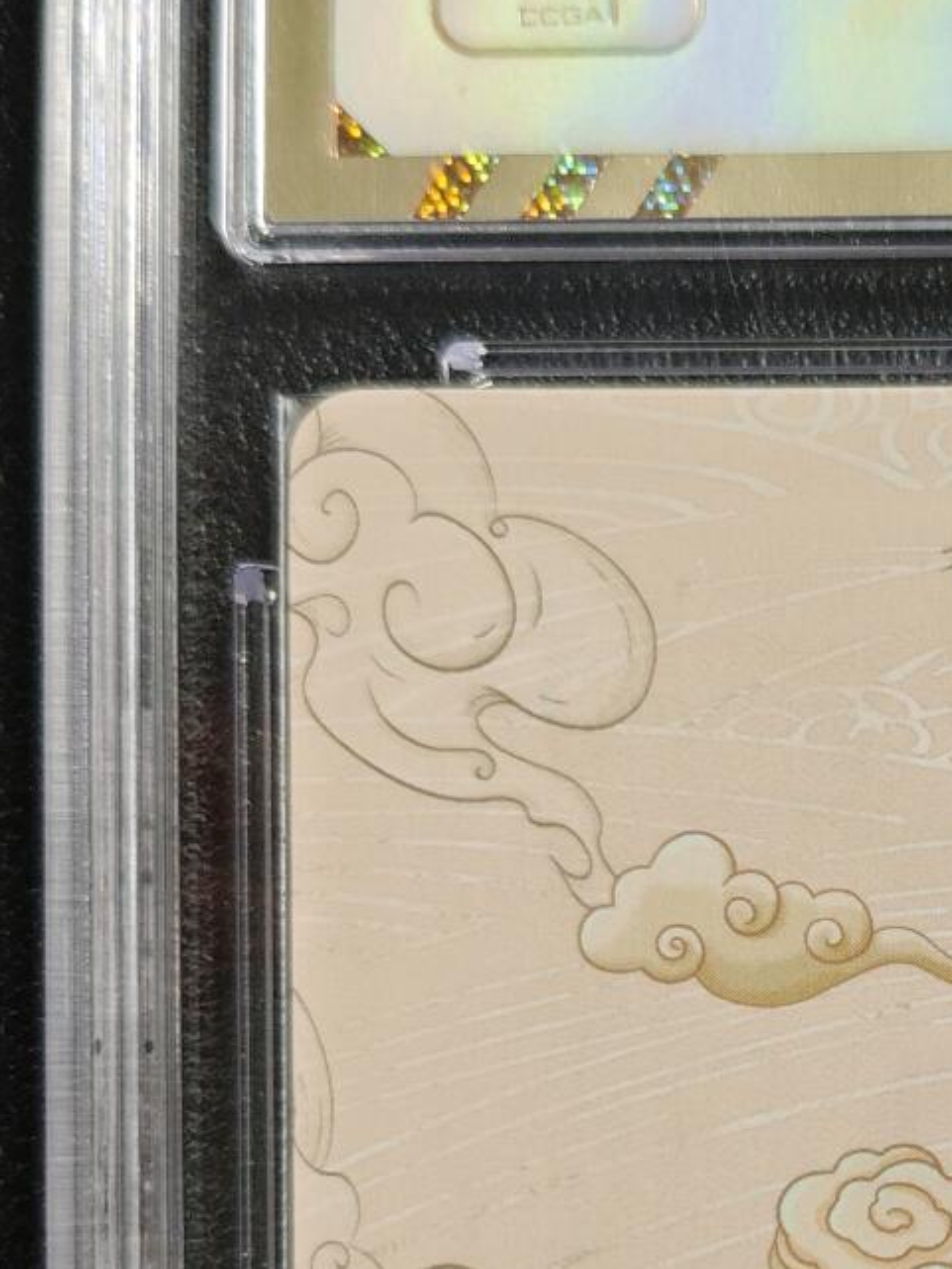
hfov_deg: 19.3
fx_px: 2676
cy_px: 1105
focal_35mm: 73
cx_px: 1045
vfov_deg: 25.9
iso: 320
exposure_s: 1/100
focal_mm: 4.94
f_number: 1.5
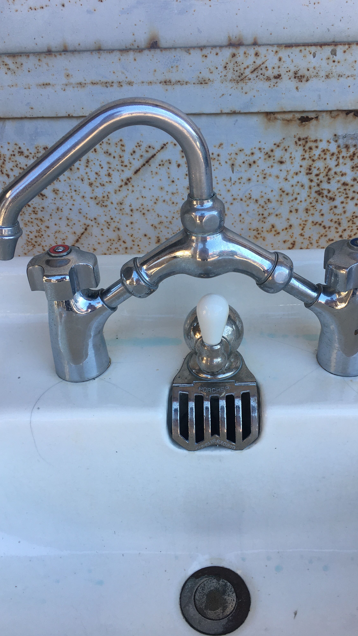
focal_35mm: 32
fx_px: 540
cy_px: 314
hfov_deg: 36.6
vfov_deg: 61.0
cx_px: 197
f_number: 2.2
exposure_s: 1/219
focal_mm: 4.15
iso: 25
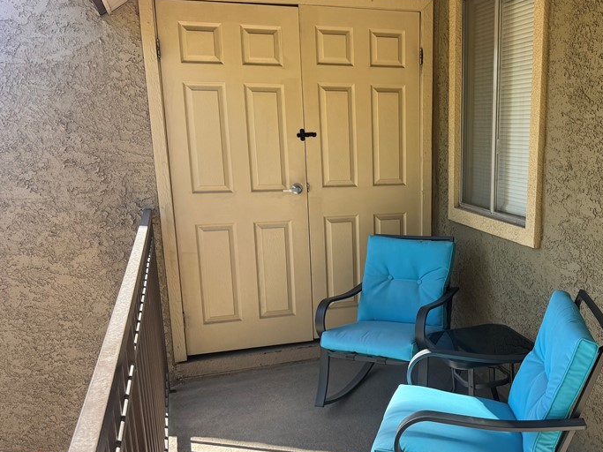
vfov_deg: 39.5
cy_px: 275
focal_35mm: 36
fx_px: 627
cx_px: 423
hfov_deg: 50.0
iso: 80
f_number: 1.78
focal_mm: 6.76
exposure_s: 1/582
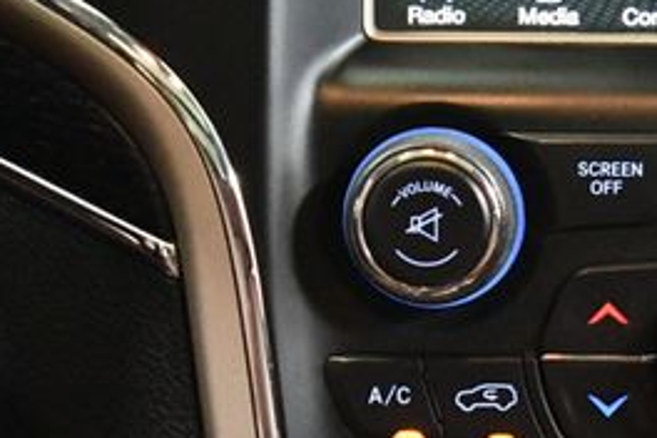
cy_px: 398
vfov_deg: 5.1
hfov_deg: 7.6
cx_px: 786
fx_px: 4872
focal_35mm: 267
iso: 10000
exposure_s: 1/60
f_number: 5.6
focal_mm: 55
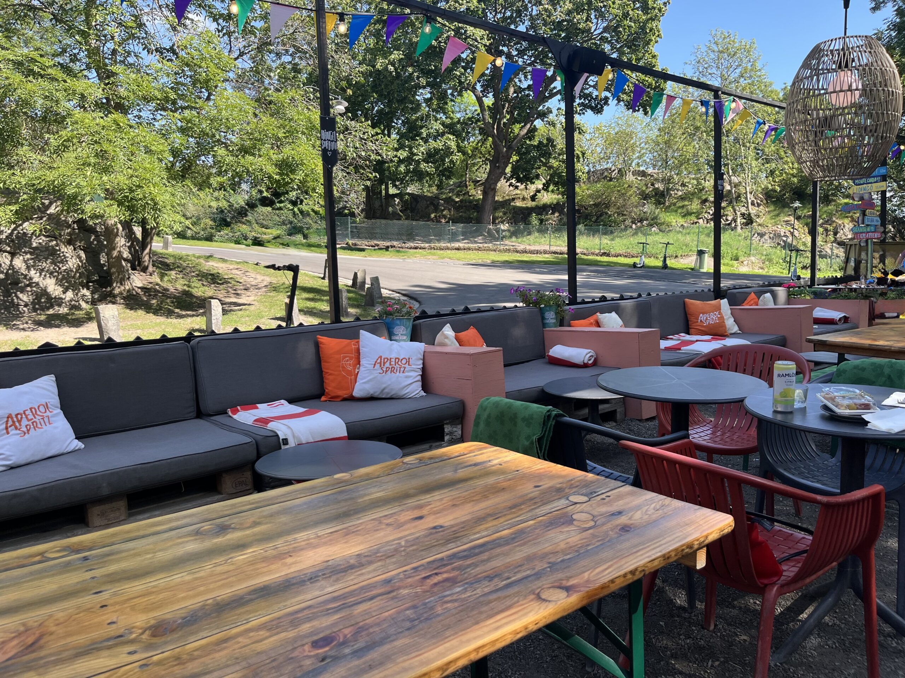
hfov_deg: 67.3
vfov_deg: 53.1
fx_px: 680
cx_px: 452
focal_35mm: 26
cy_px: 339
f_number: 1.6
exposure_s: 1/635
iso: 50
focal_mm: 5.1
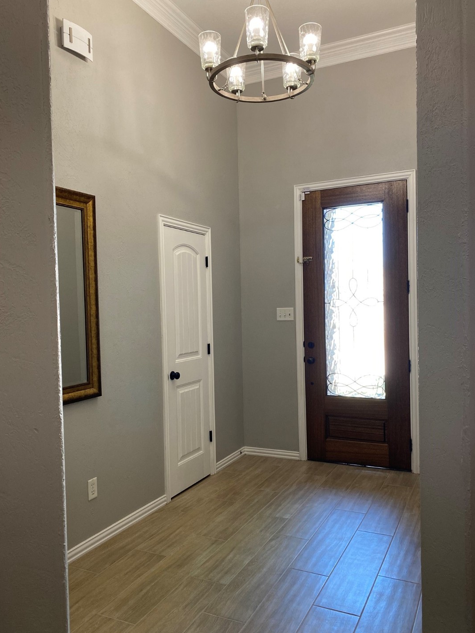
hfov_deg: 49.8
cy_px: 321
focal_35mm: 28
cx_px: 243
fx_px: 512
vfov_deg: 63.4
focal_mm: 4.25
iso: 100
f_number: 1.8
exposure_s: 1/60
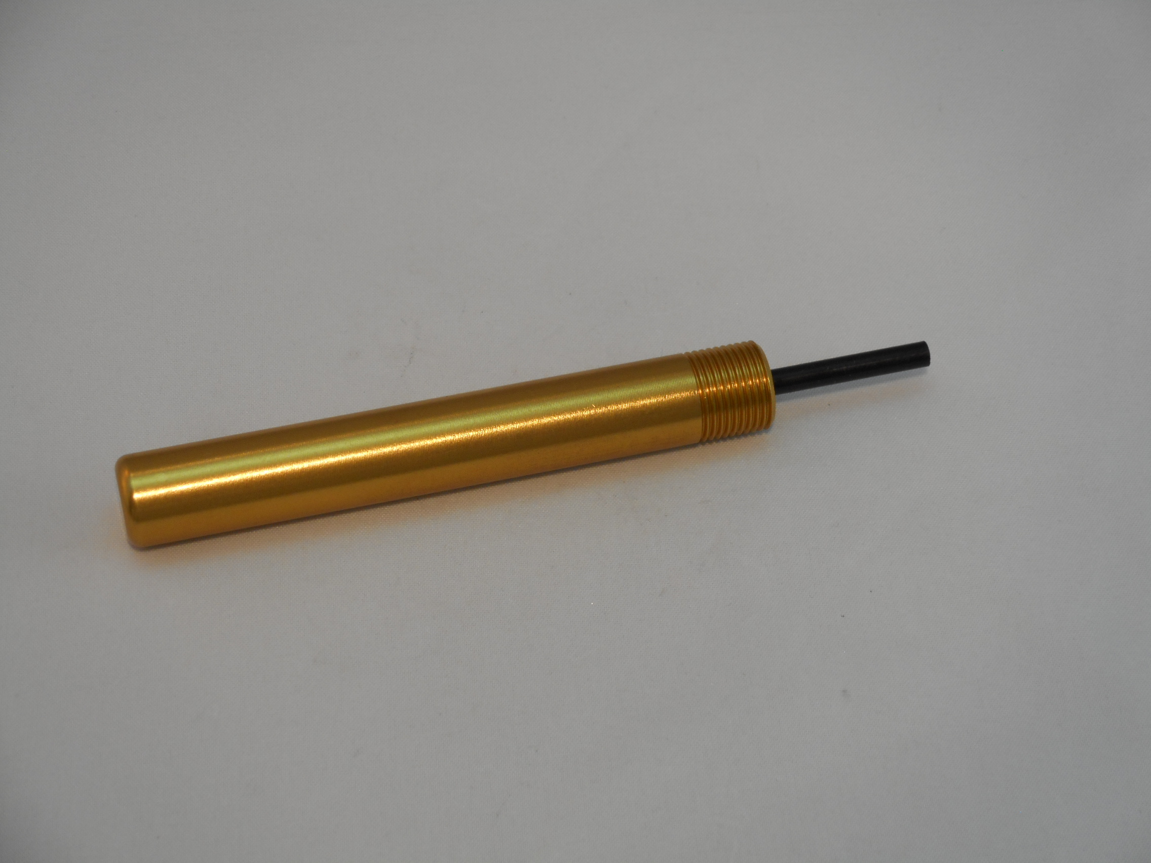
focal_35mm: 89
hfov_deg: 22.0
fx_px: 2959
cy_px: 432
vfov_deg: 16.6
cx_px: 576
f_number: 5.6
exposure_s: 1/60
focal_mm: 15.9
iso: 160
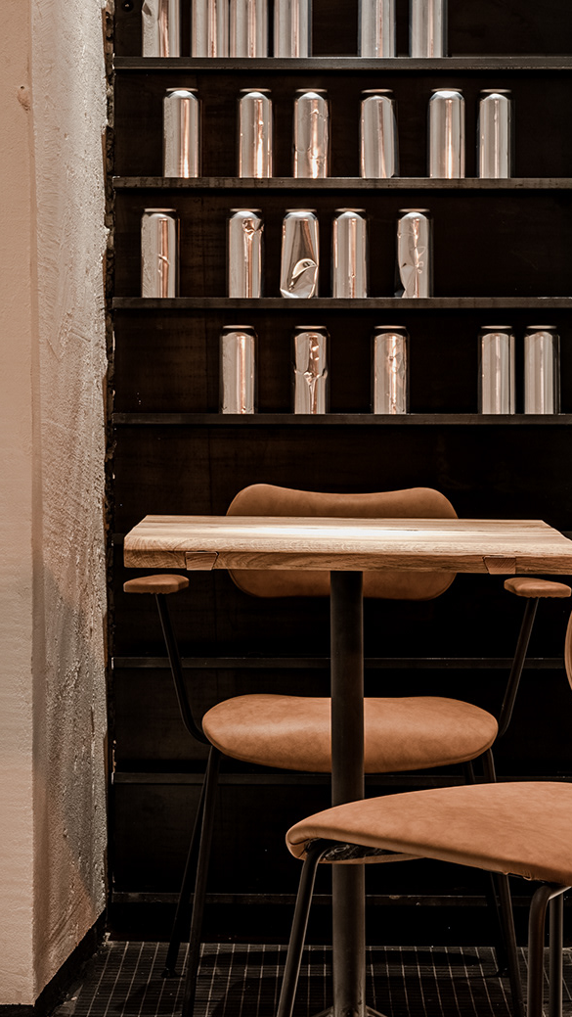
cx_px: 327
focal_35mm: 109
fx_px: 2937
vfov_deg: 19.6
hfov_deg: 11.1
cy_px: 476
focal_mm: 60
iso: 160
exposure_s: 1/5
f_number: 10
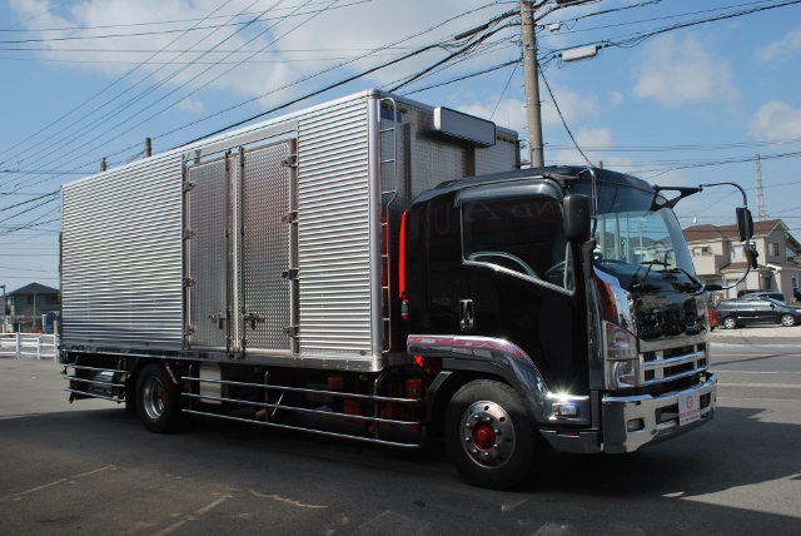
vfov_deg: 40.0
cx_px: 400
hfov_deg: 57.2
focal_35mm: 33
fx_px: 735
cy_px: 268
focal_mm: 22
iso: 100
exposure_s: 1/320
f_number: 9
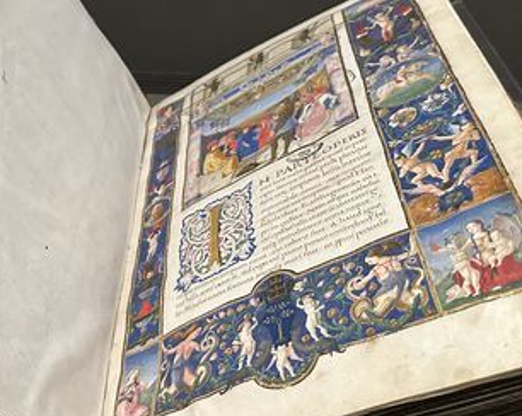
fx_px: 710
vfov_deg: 32.7
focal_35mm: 46
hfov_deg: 40.0
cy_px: 193
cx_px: 186
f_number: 1.78
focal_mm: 6.86
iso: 640
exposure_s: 1/39
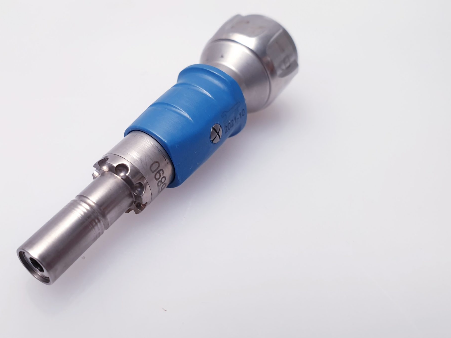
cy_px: 173
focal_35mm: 37
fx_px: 482
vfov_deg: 38.7
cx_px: 159
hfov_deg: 49.5
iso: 80
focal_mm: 4.3
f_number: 2.4
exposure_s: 1/50
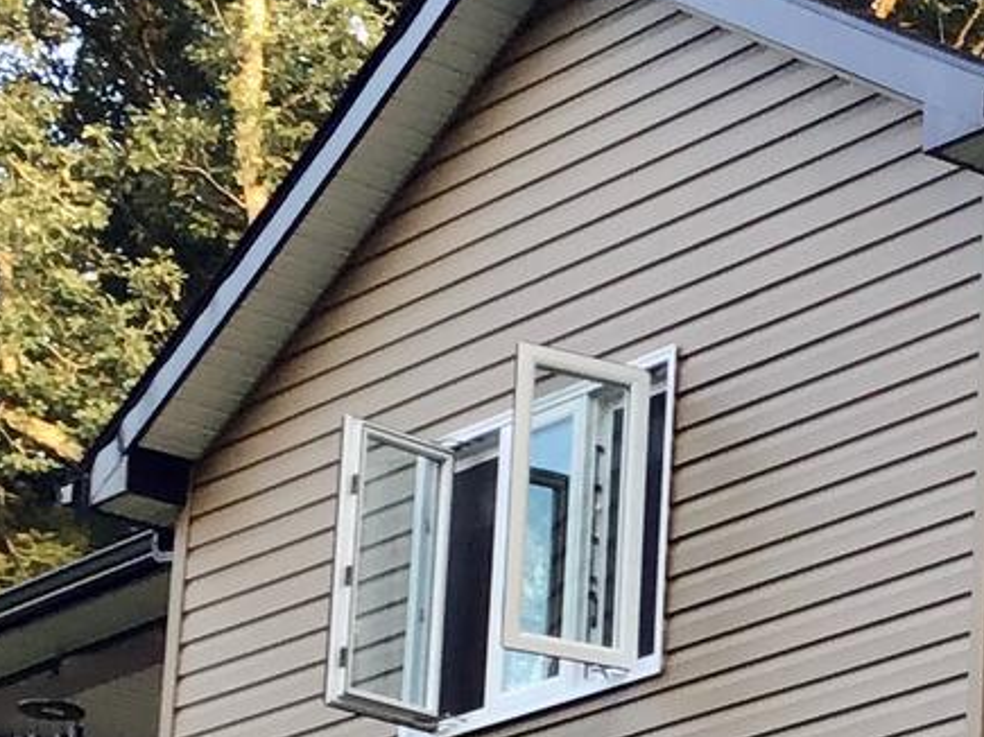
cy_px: 904
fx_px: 4149
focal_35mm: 146
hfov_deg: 12.9
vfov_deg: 10.0
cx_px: 1398
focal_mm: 3.3
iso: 32
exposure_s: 1/60
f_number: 2.4
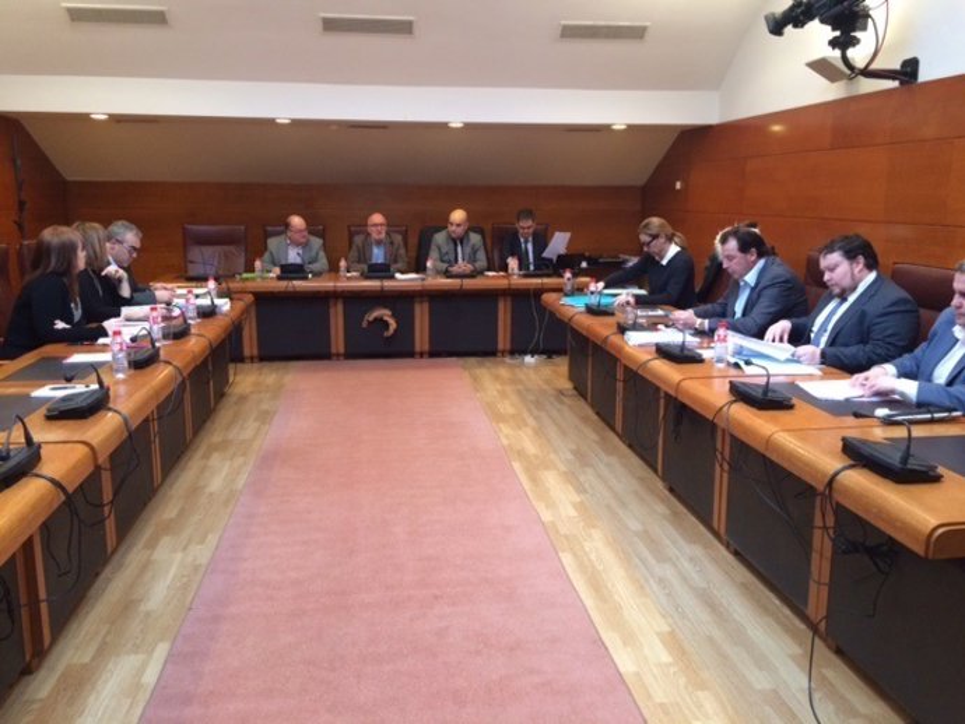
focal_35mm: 29
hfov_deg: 61.6
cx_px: 482
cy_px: 362
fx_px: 809
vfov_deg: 48.3
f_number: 2.2
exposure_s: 1/33
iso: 250
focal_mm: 4.15
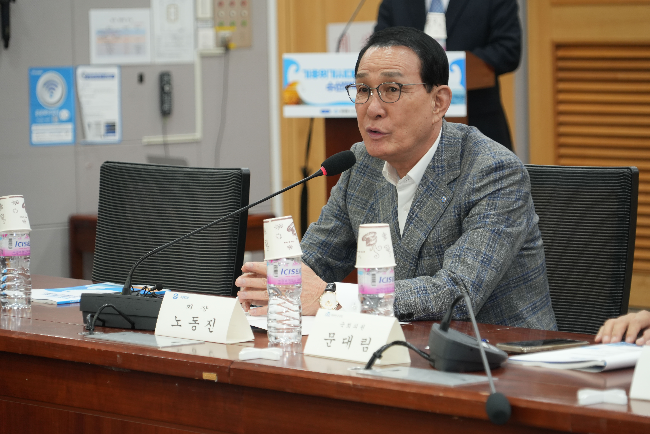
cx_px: 325
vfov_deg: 8.7
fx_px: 2835
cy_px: 217
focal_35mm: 157
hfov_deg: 13.1
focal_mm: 157
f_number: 6.3
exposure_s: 1/125
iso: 1250
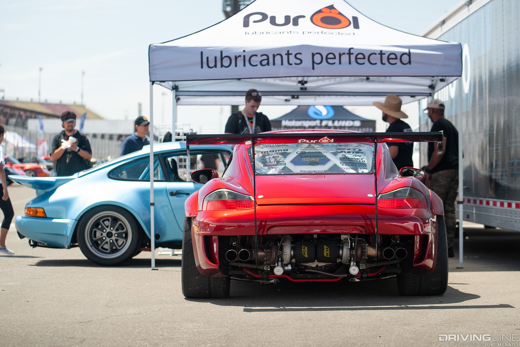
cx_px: 260
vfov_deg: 13.4
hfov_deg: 20.0
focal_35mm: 102
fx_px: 1473
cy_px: 174
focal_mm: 102
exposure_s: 1/800
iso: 400
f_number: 4
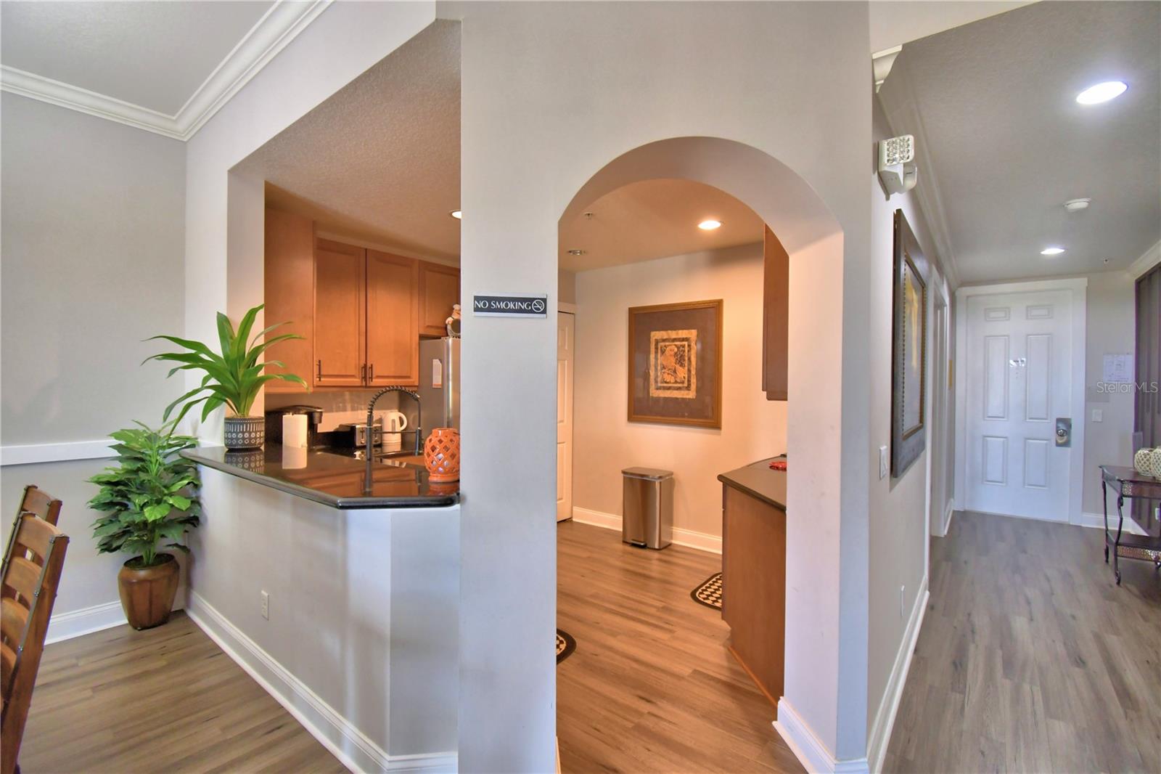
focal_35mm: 15
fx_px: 484
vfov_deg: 77.3
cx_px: 580
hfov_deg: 100.4
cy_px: 387
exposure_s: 1/30
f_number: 4.5
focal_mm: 10
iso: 560
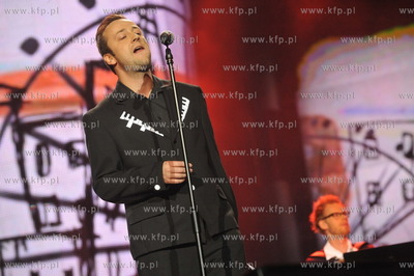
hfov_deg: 13.7
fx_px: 1724
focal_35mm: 150
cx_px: 207
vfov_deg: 9.1
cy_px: 138
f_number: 5.6
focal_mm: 150
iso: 3200
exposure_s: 1/200
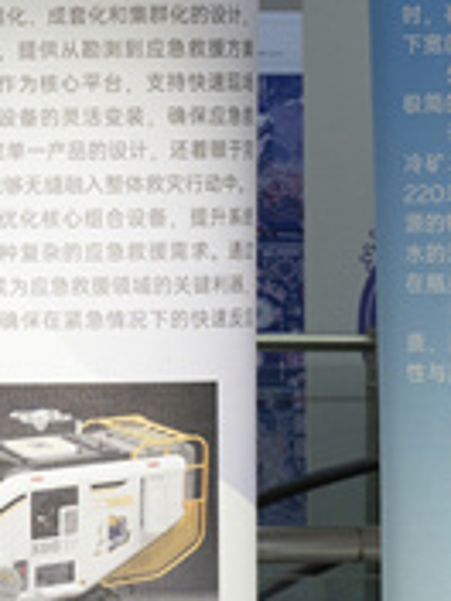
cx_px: -472
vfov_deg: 10.0
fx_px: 3422
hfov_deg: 7.2
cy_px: 160
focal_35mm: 197
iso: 800
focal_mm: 36
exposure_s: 1/125
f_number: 10
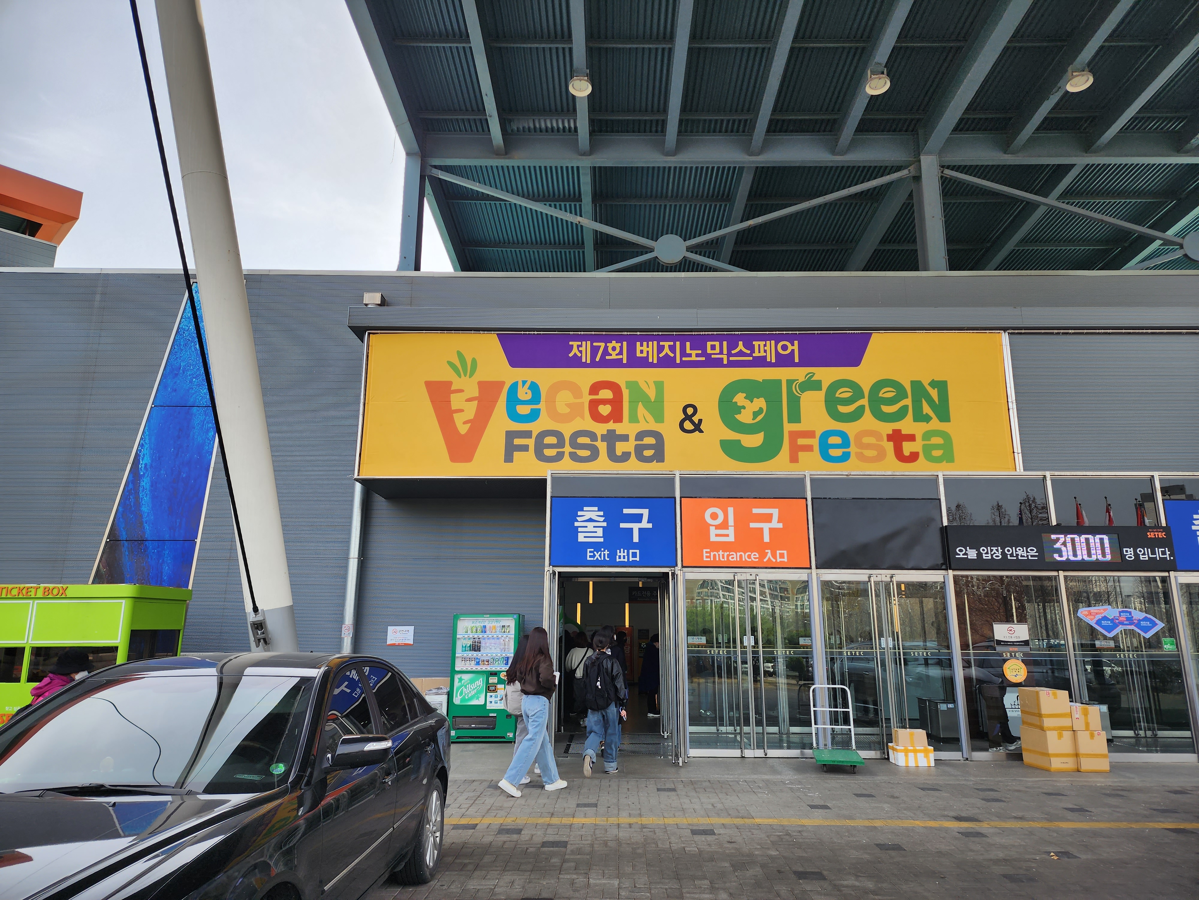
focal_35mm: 23
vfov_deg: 58.9
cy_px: 450
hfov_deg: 73.9
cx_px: 600
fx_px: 797
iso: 12
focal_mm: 6.4
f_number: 1.8
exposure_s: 1/370
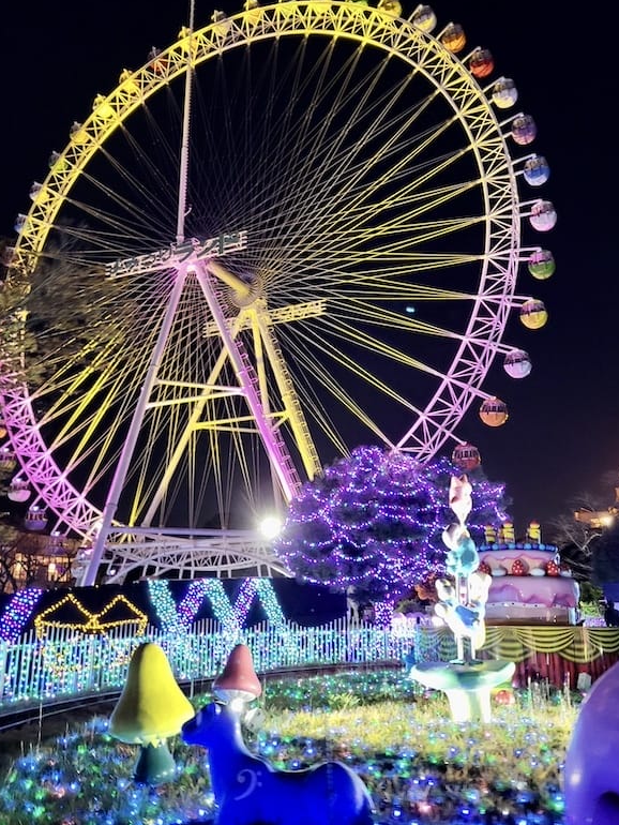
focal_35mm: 27
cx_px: 313
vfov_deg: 65.3
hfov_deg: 51.4
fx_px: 643
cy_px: 405
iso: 500
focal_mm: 5.4
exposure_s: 1/25
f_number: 1.8
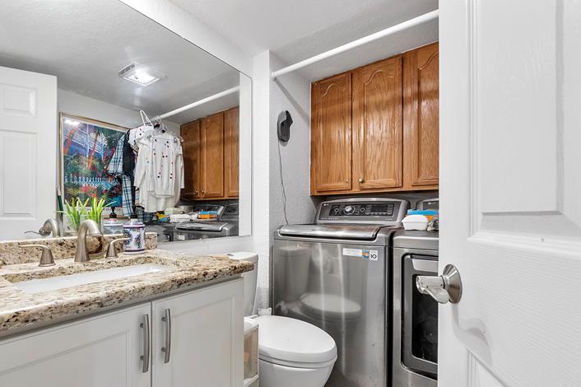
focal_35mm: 17
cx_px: 263
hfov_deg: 93.0
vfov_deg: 70.1
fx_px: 274
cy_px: 218
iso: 1000
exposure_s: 1/20
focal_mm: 10
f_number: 8
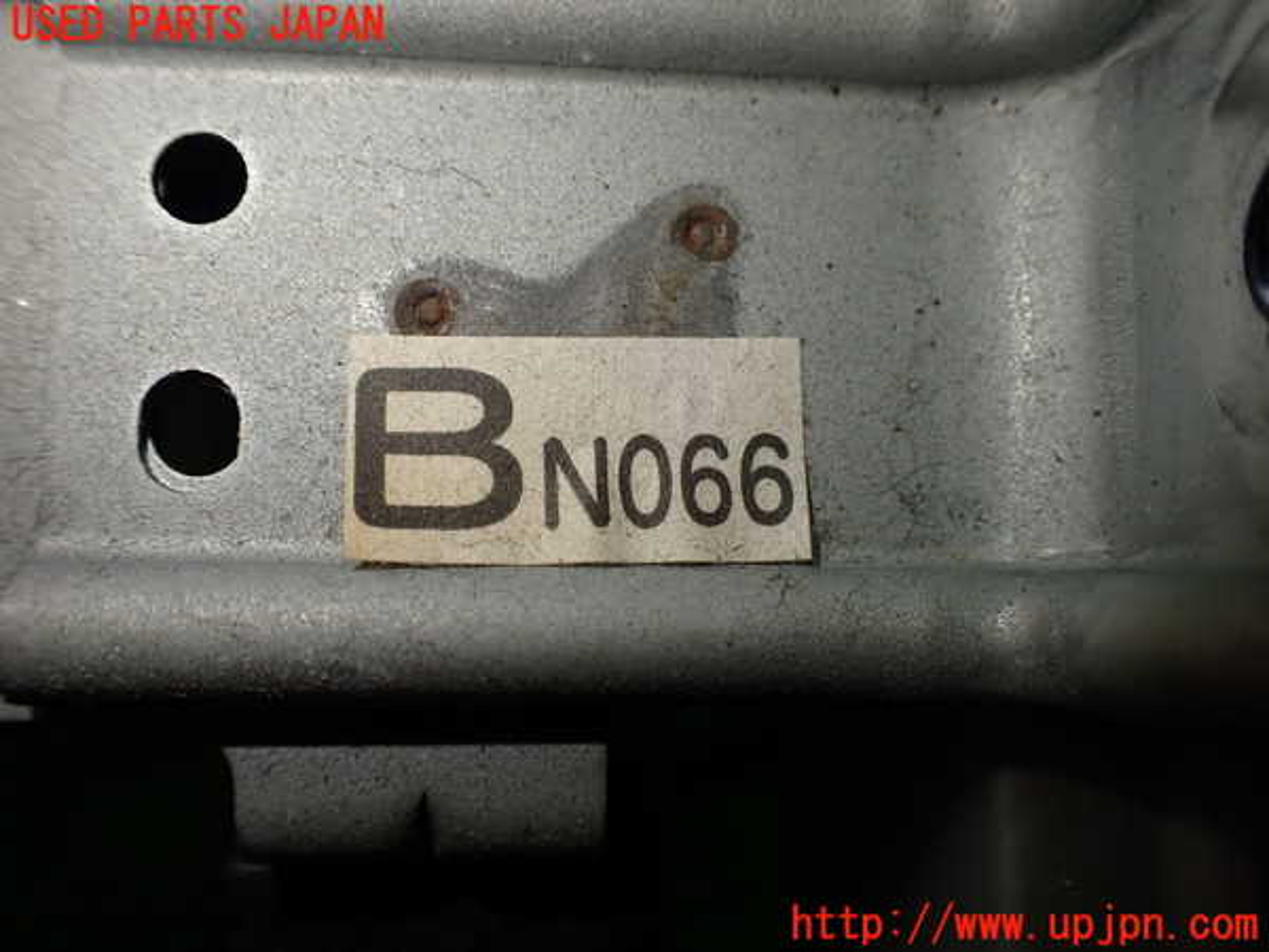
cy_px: 476
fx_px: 1100
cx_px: 634
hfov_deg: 60.0
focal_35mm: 30
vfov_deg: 46.8
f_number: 2.3
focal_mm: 5.4
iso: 100
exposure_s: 1/200
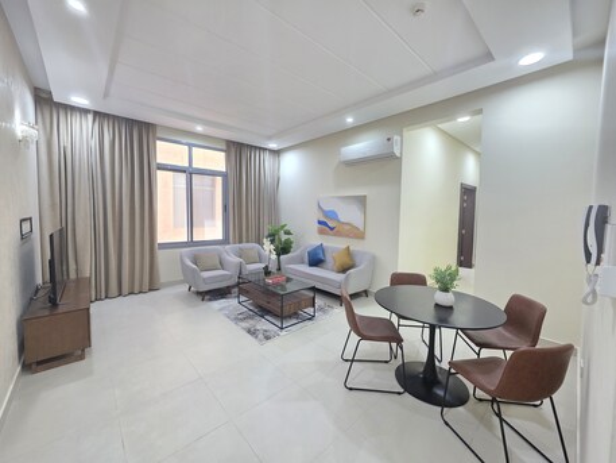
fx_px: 231
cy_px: 232
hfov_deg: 106.2
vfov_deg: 89.9
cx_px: 308
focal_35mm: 13
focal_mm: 2.2
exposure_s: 1/100
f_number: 1.9
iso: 200
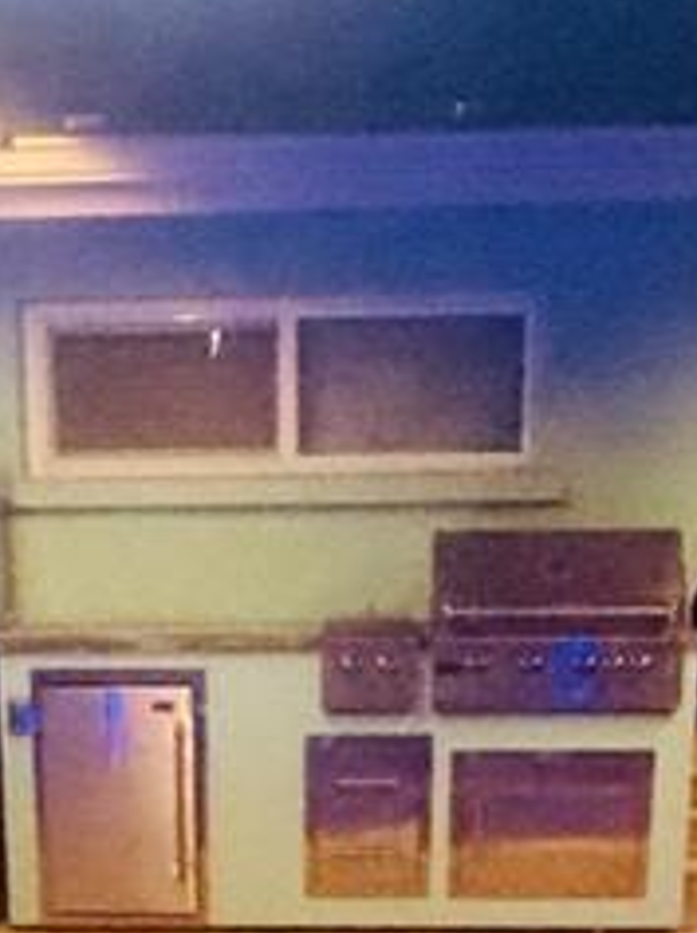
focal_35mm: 71
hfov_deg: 20.6
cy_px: 1146
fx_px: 1911
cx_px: 244
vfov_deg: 24.6
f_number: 2.2
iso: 1600
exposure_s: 1/38
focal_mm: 2.22
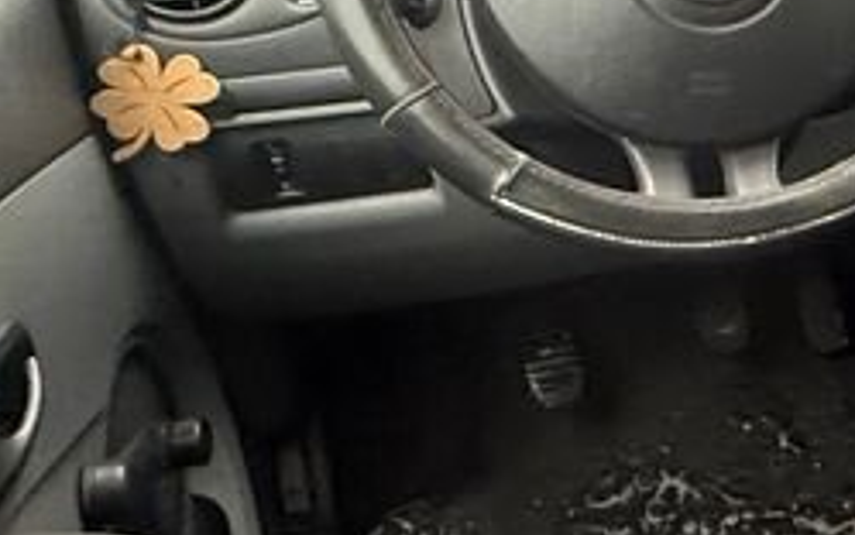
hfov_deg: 26.4
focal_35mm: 61
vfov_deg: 21.1
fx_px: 1422
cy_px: 110
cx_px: 1205
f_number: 2.2
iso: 640
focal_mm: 2.22
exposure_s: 1/60
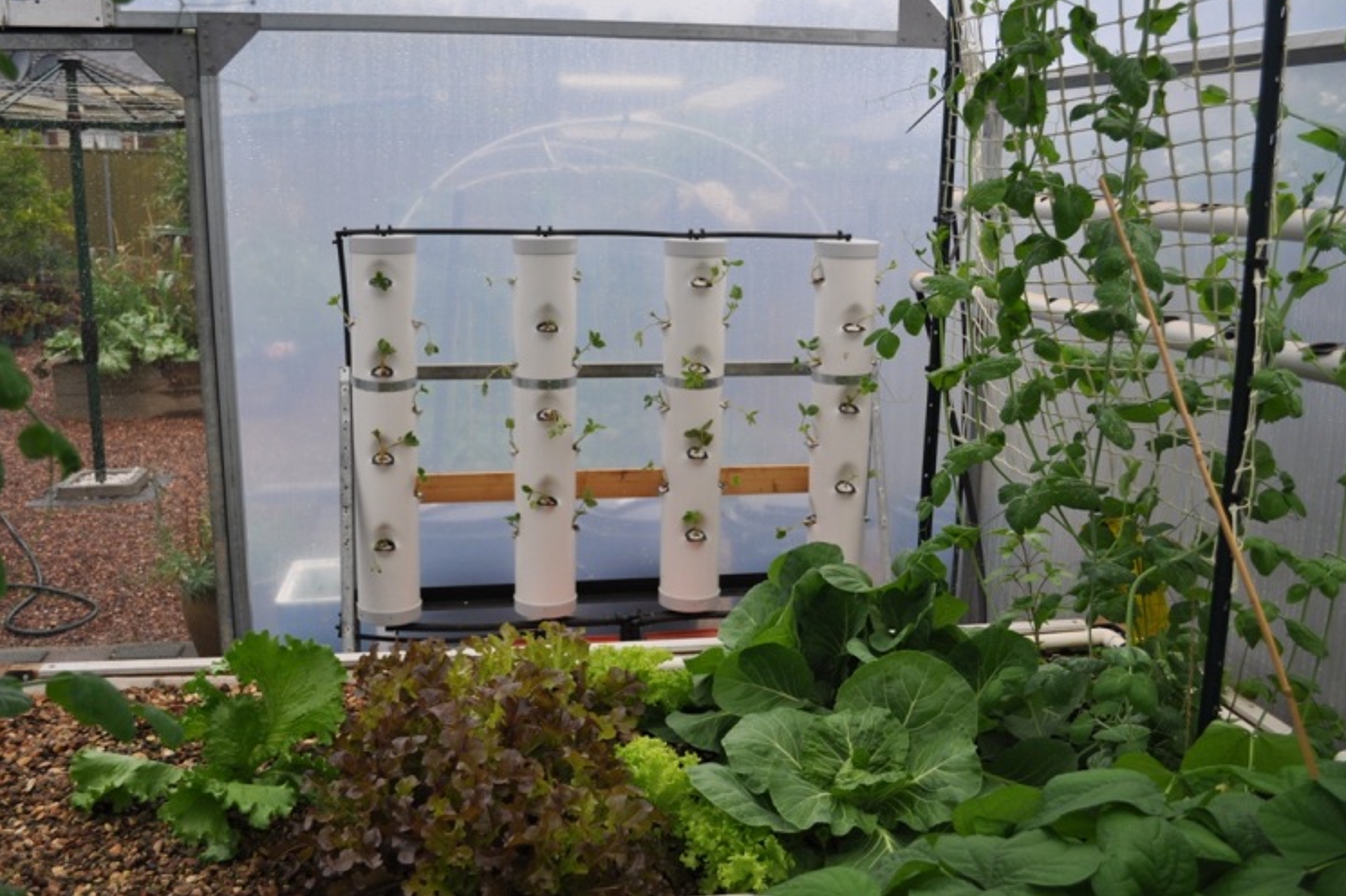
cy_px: 437
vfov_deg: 38.8
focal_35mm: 34
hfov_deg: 55.8
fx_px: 1271
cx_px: 658
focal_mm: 22
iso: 400
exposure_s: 1/60
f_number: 4
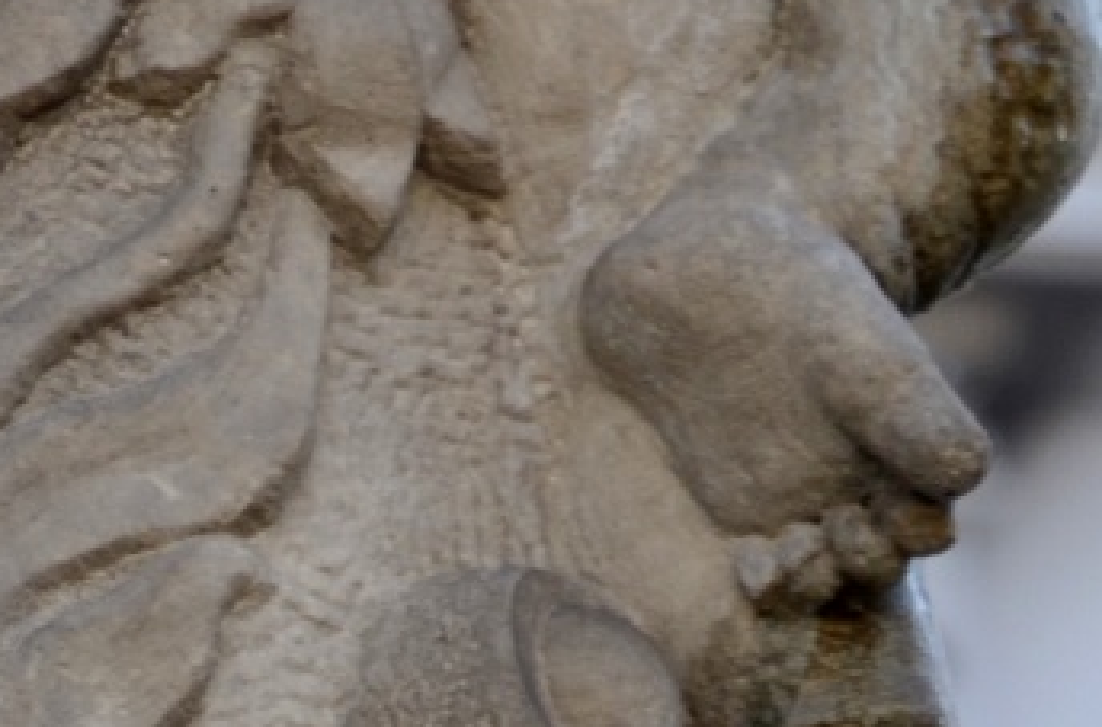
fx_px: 25997
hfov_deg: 2.4
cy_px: -492
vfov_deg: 1.6
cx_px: -474
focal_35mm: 852
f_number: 5.6
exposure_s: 1/500
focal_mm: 122
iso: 250
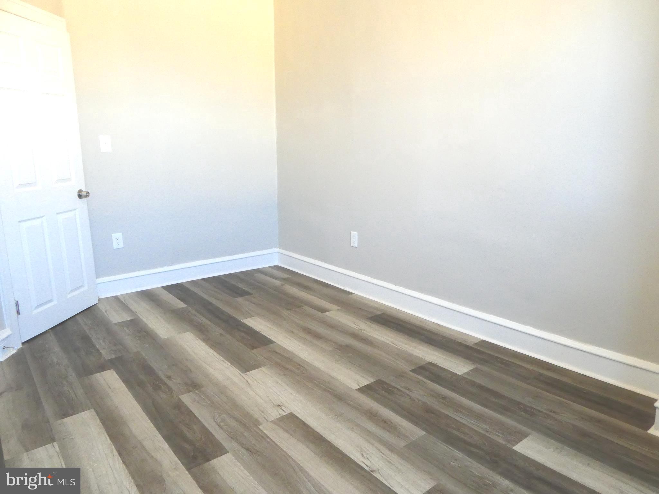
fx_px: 457
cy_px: 247
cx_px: 330
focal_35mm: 24
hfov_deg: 71.6
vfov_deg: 56.8
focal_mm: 4.3
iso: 320
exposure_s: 1/60
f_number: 4
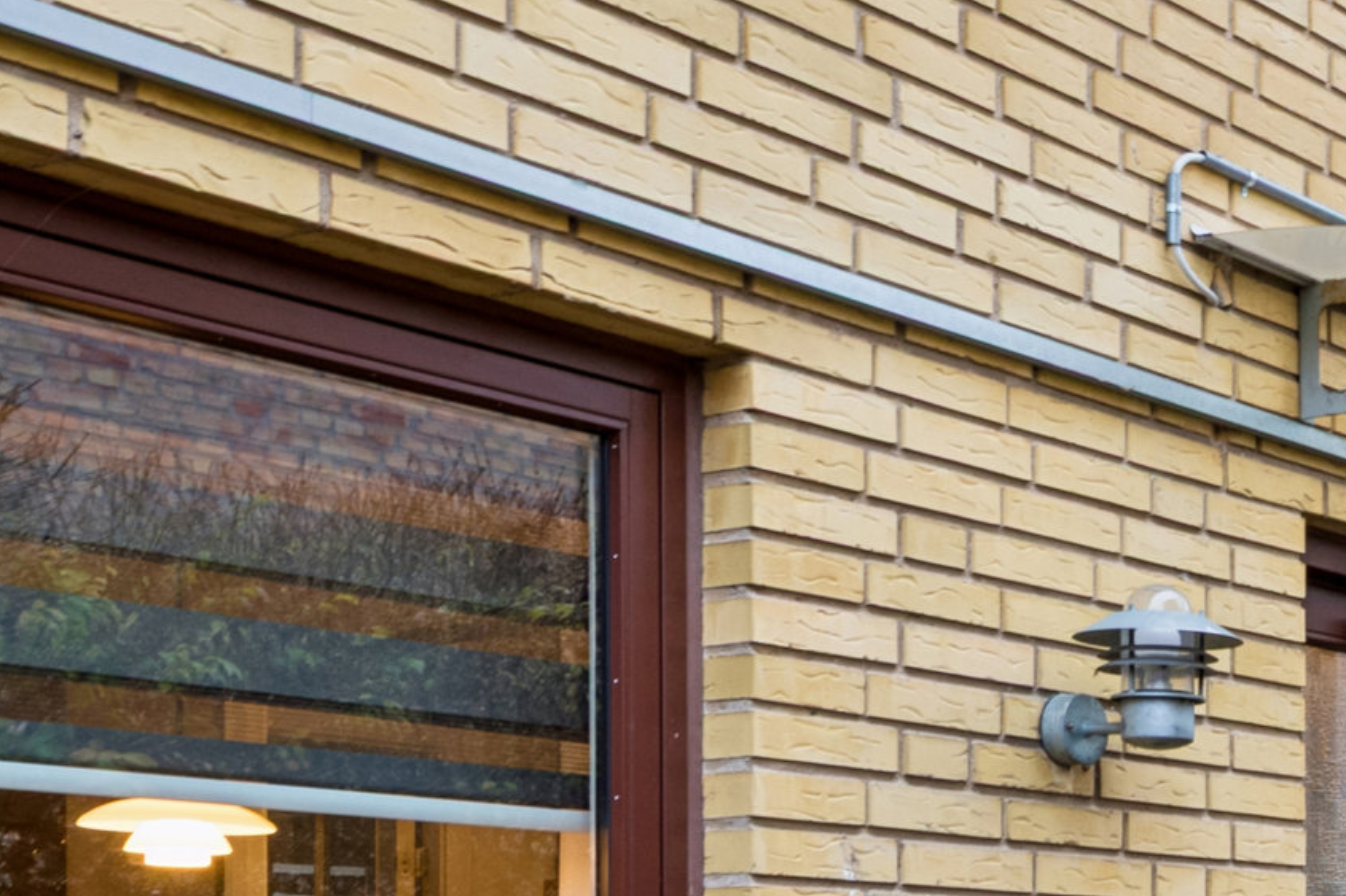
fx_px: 2654
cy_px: 1047
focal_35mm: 71
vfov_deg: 18.3
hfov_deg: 25.1
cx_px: 1695
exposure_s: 1/5
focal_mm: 20
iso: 200
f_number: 10
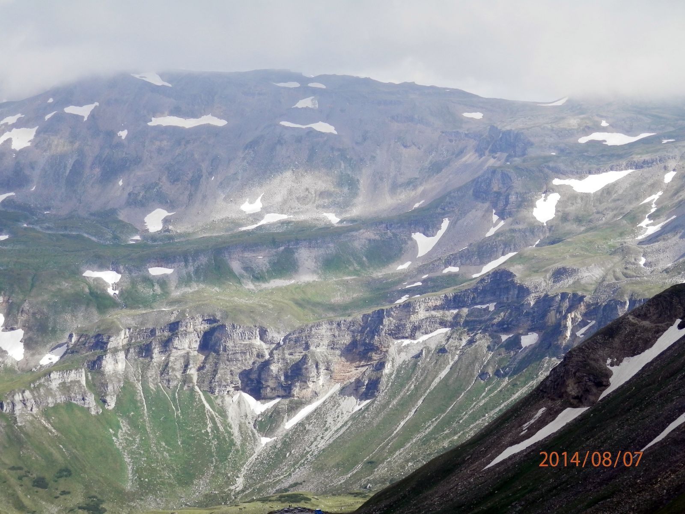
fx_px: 2295
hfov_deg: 17.0
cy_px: 257
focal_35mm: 116
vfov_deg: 12.8
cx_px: 342
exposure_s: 1/250
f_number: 5.2
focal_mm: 20.9
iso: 80
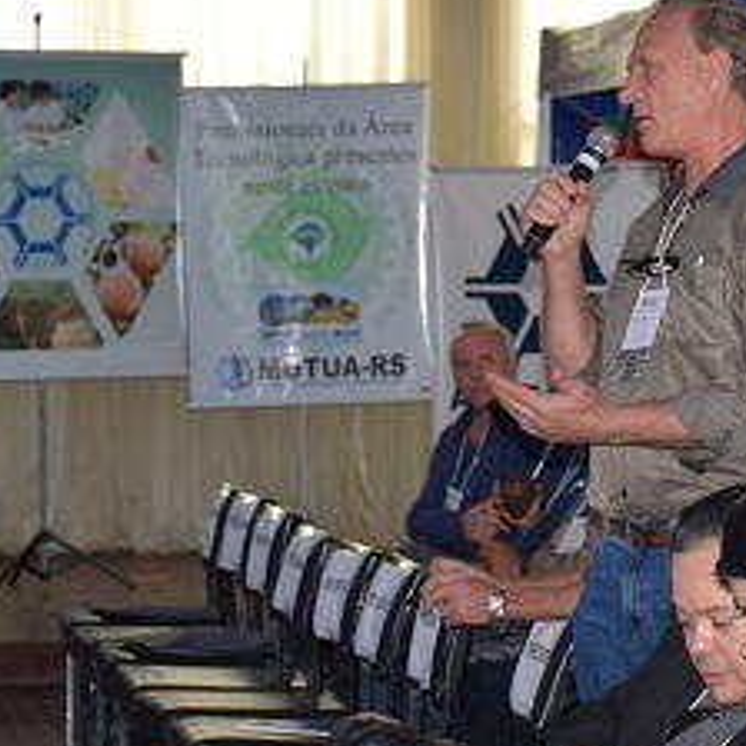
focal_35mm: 164
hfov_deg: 10.6
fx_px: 3999
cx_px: 776
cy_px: 293
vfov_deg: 10.7
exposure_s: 1/100
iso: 800
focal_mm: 48
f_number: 5
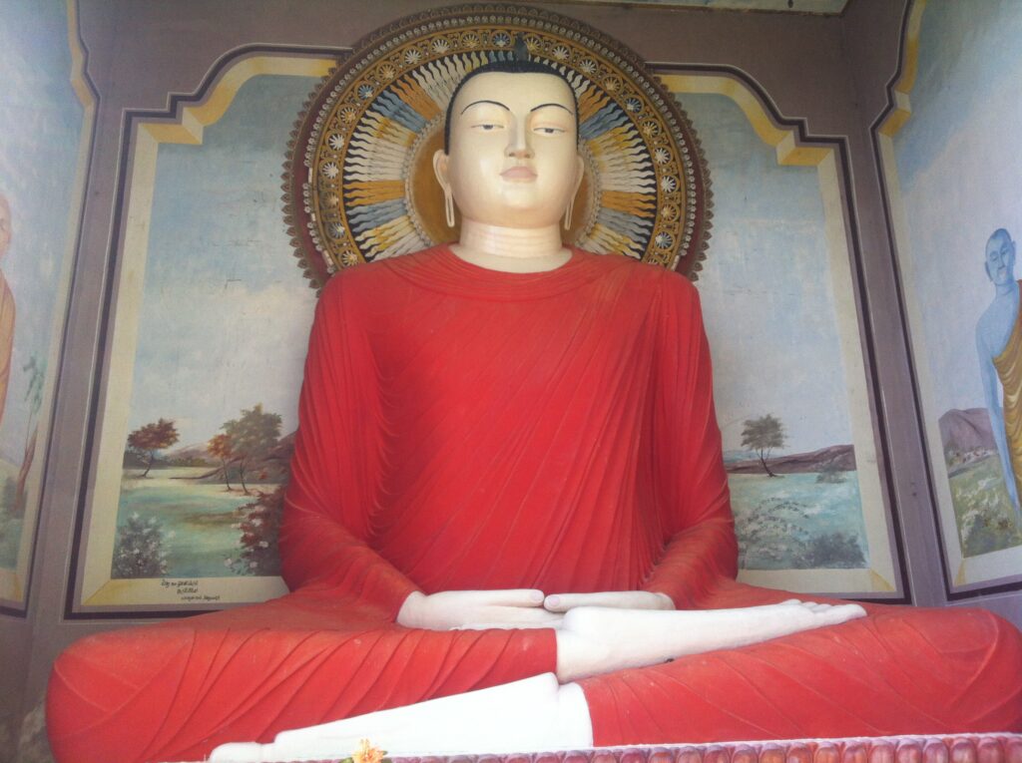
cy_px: 382
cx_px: 511
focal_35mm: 35
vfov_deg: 40.6
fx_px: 1032
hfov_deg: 52.7
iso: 80
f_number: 2.8
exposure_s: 1/267
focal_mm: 3.85
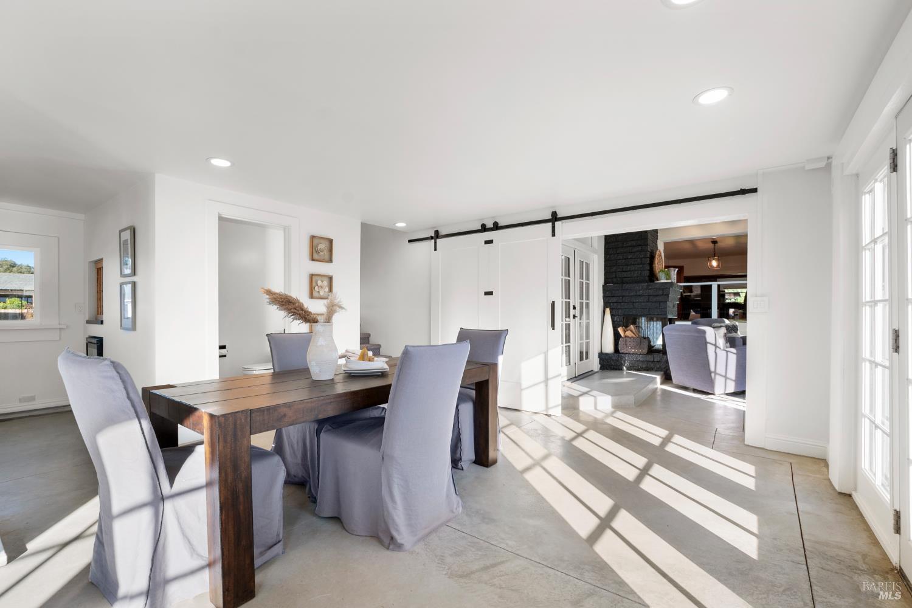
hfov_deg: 100.4
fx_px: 380
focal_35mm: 15
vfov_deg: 77.3
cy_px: 304
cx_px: 456
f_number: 8
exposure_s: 1/15
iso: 250
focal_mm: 10
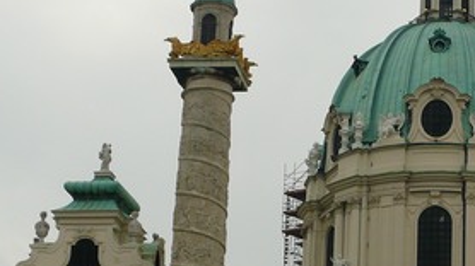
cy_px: 334
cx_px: 490
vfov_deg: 11.5
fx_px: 1297
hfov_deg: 20.0
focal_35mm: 103
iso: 100
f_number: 4.5
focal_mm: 7.4
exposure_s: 1/200
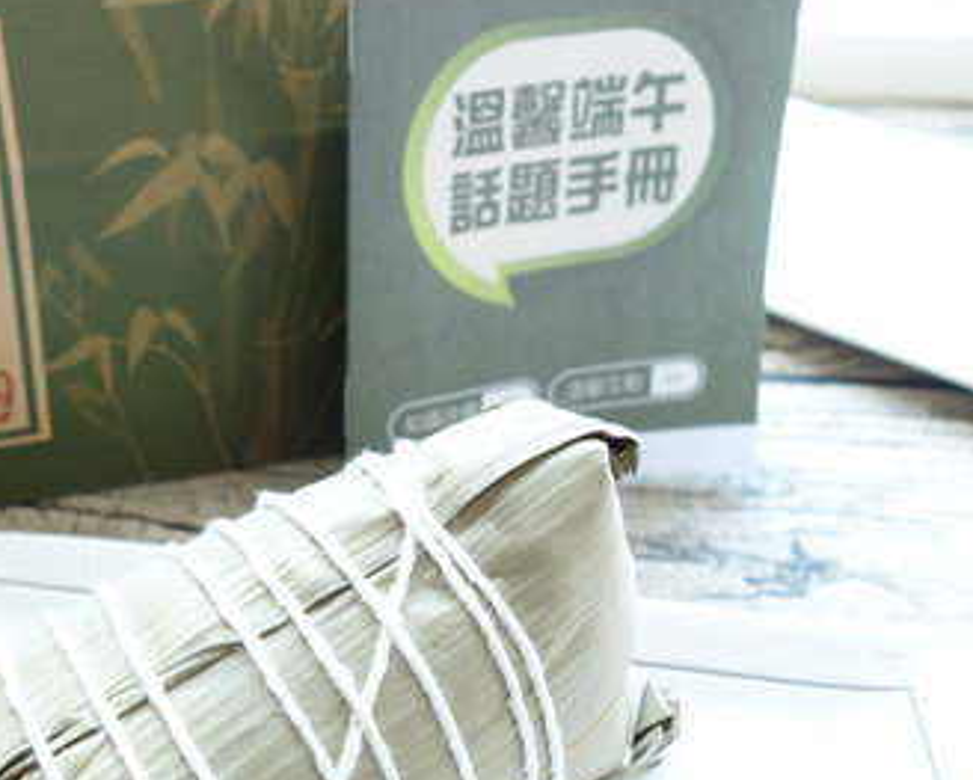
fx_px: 1383
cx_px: 208
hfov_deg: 37.5
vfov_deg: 31.1
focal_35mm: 48
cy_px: 555
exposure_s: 1/20
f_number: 4
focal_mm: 10.4
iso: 125
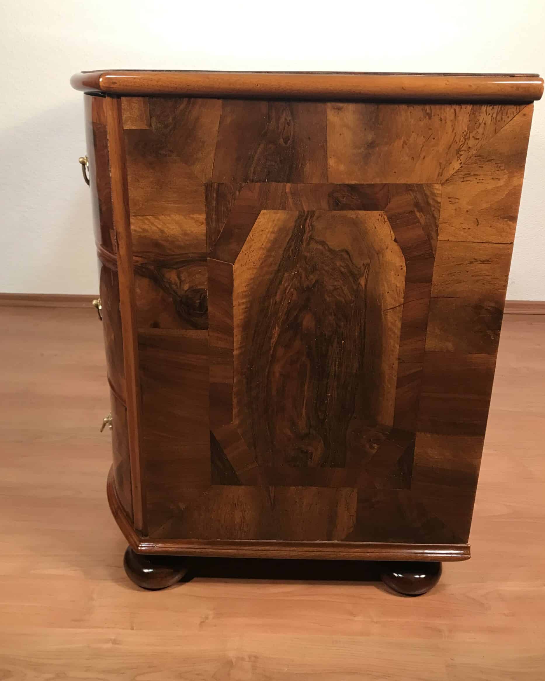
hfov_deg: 48.5
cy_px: 317
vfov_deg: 58.7
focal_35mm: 30
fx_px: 605
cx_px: 271
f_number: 1.8
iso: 32
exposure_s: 1/20
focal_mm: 3.99
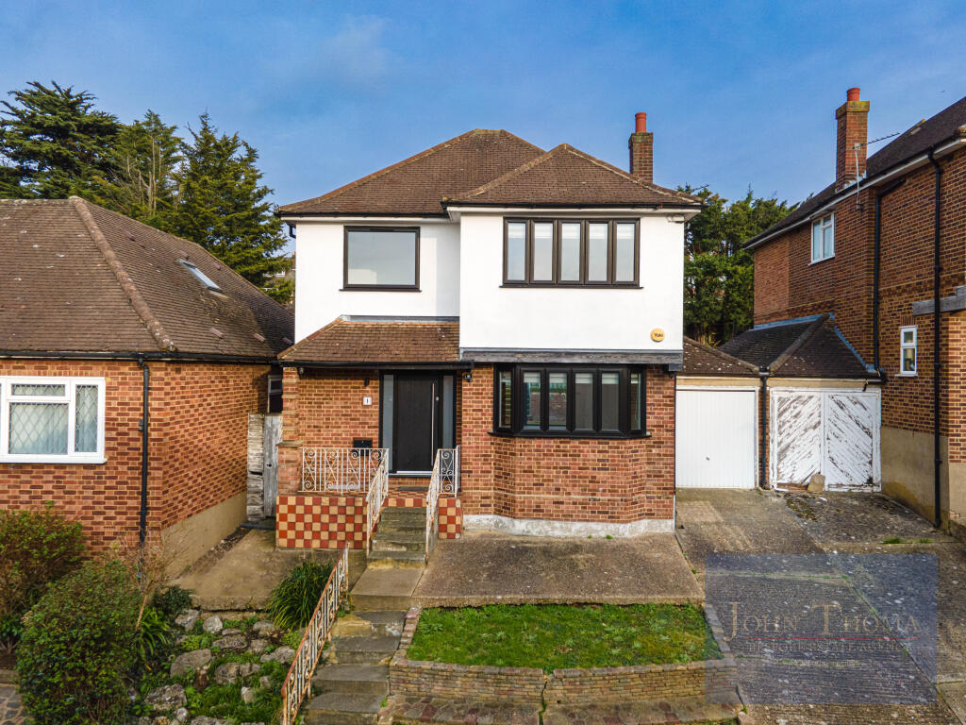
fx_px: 670
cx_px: 483
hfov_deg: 71.6
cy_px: 362
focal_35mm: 24
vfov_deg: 56.8
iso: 100
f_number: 2.8
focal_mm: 4.5
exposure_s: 1/180
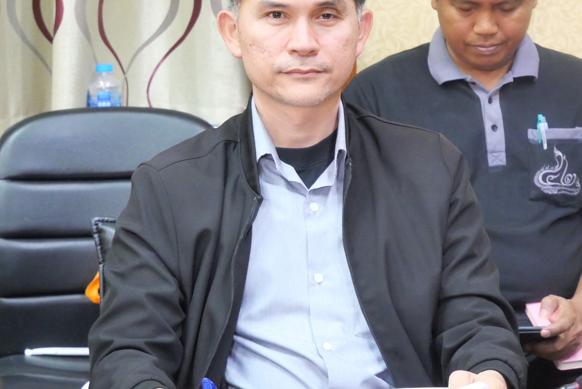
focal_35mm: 136
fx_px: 2200
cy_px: 130
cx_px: 262
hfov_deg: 15.1
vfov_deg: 10.1
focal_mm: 43
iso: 3200
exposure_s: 1/13
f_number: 5.6
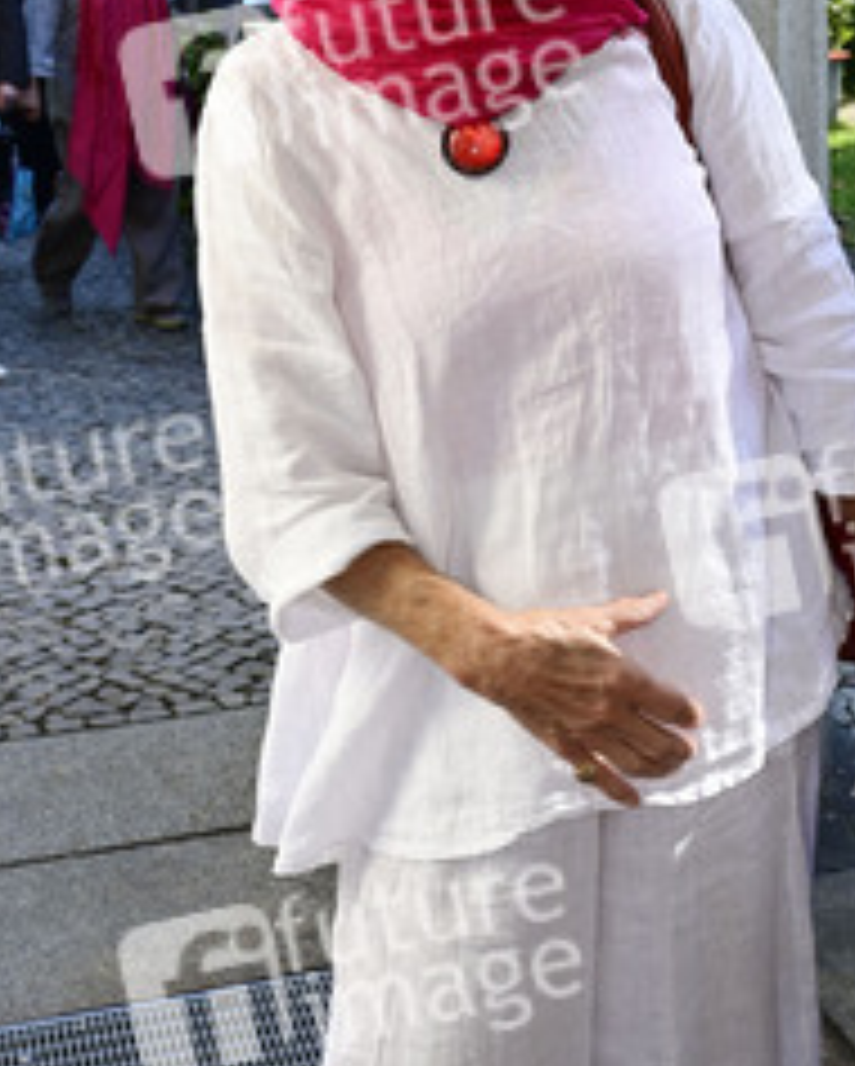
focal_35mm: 49
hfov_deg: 30.8
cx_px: 482
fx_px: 1548
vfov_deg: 37.3
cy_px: 297
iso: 500
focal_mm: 31
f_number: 9
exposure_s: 1/200
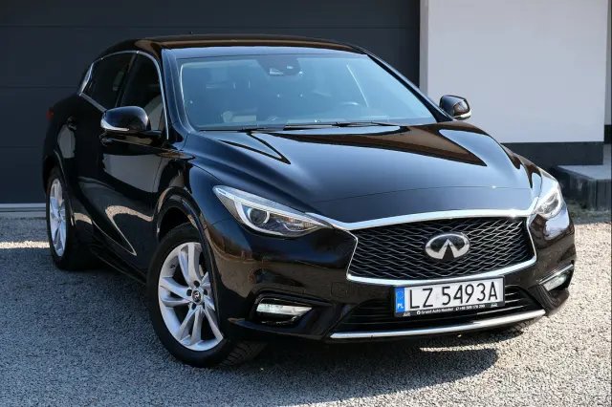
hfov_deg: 26.7
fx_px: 1291
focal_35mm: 76
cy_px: 204
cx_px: 306
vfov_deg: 17.9
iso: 320
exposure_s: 1/300
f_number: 5.6
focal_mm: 50.5
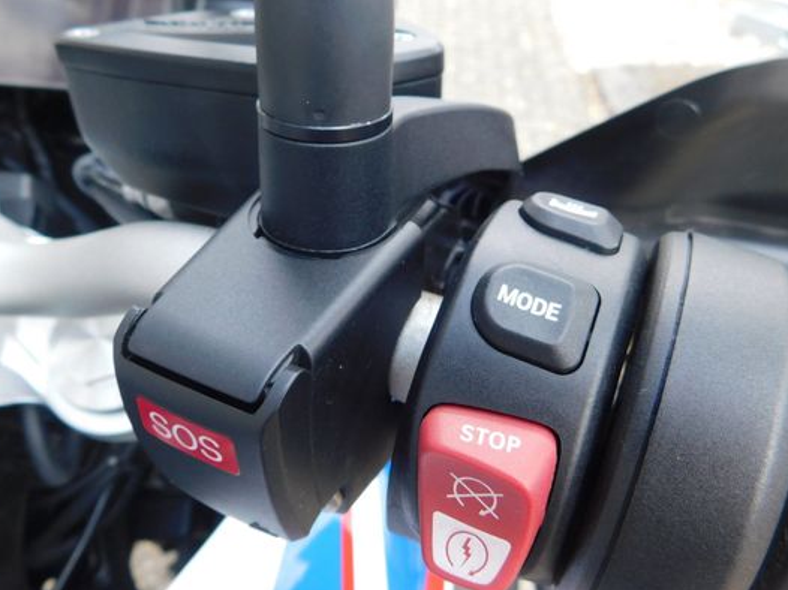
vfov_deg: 49.7
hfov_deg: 63.5
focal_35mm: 28
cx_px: 384
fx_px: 637
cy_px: 285
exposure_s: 1/100
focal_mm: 4
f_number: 3
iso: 125
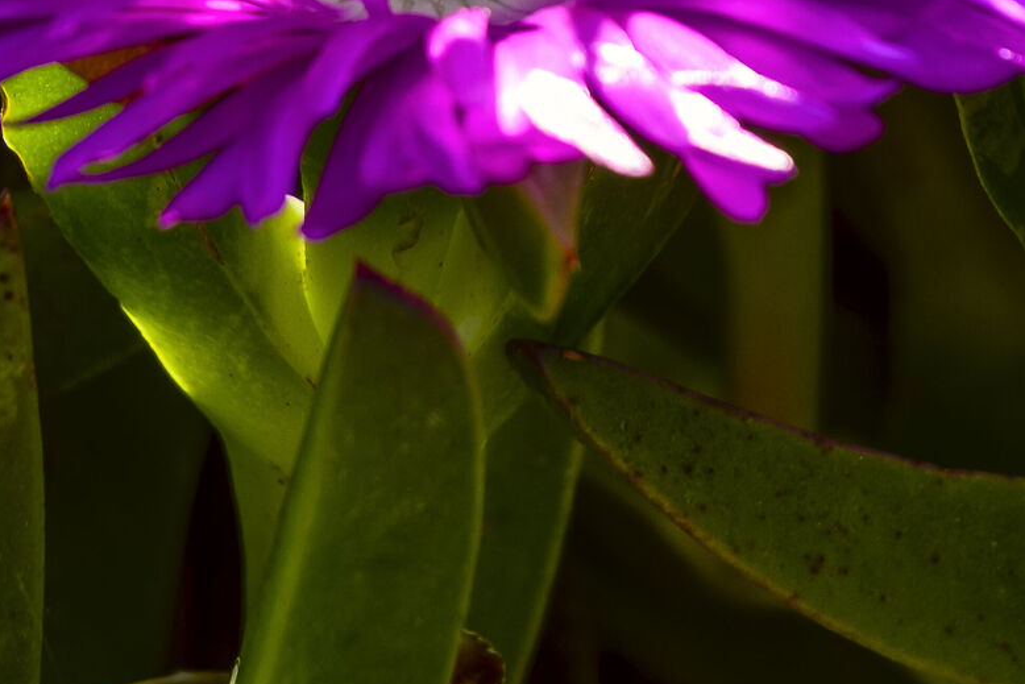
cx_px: 460
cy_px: -256
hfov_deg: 6.4
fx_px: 9226
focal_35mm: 324
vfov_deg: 4.2
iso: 100
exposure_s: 1/50
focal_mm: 70
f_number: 8
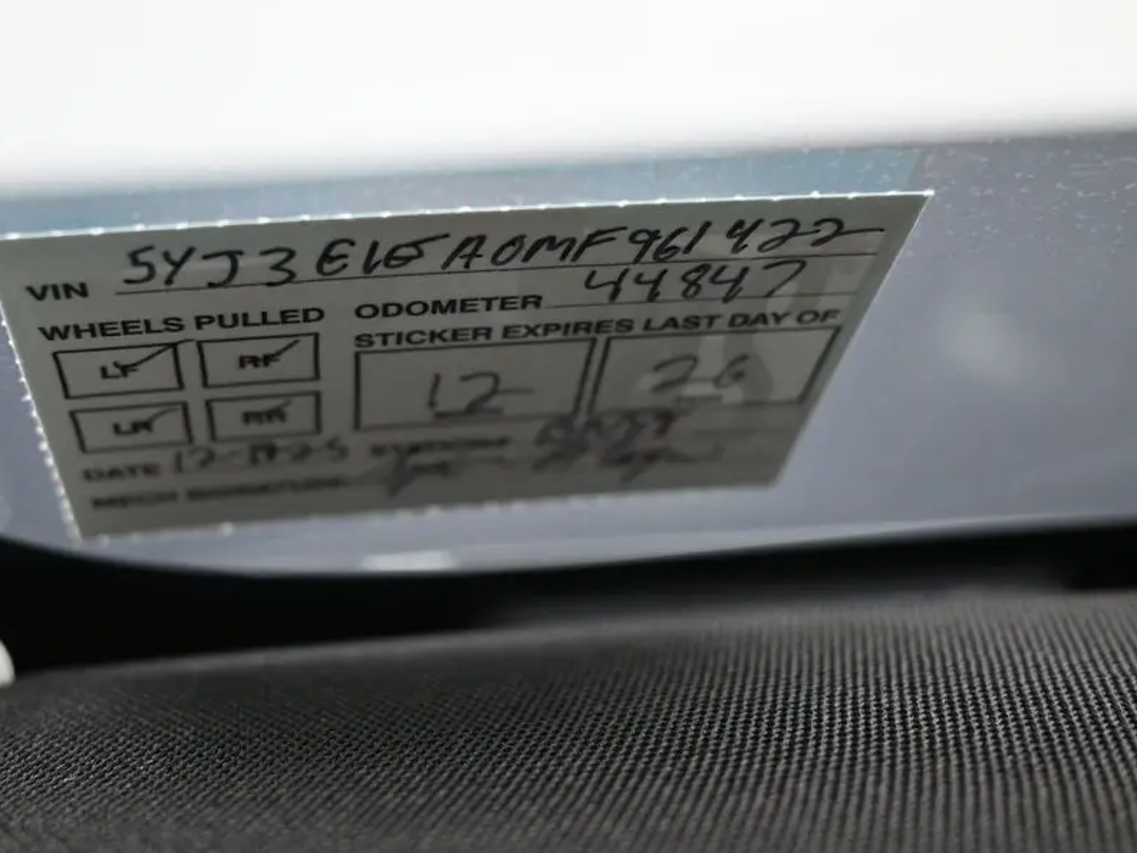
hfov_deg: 40.6
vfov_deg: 31.1
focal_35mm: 47
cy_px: 371
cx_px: 485
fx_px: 1531
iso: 640
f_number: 4.2
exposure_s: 1/125
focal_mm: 25
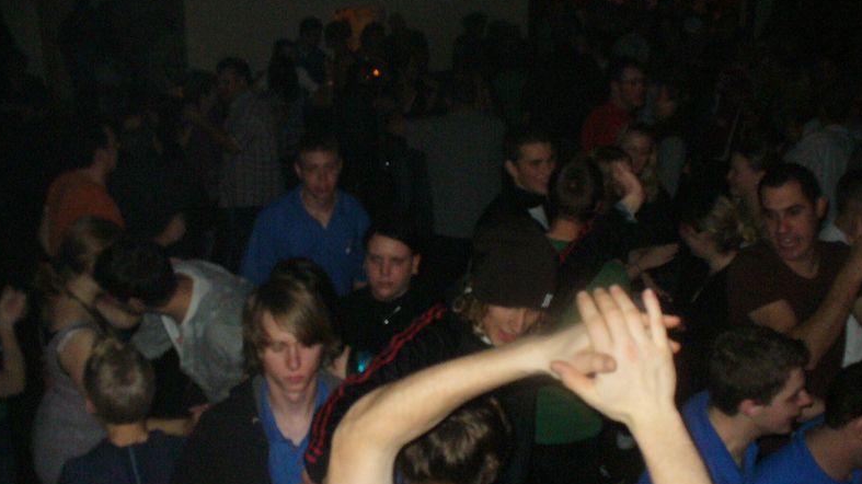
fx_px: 937
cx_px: 428
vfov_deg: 28.9
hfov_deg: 49.4
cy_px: 286
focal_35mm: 41
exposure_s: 1/60
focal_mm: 6.1
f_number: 2.8
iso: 400
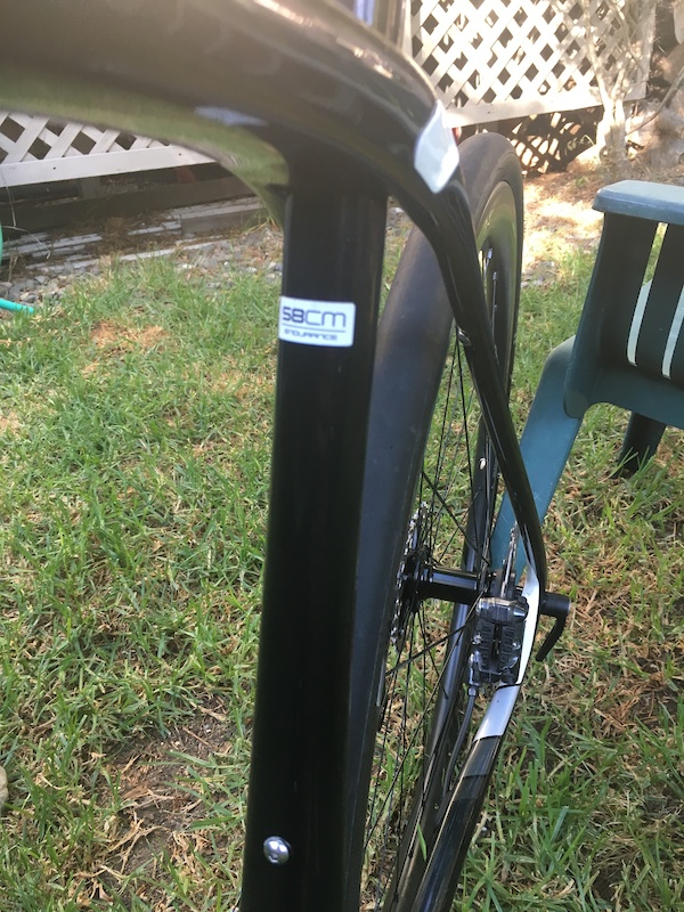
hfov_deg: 48.2
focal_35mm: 29
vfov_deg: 61.7
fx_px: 764
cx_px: 342
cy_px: 456
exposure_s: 1/30
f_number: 2.2
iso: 32
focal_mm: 4.15
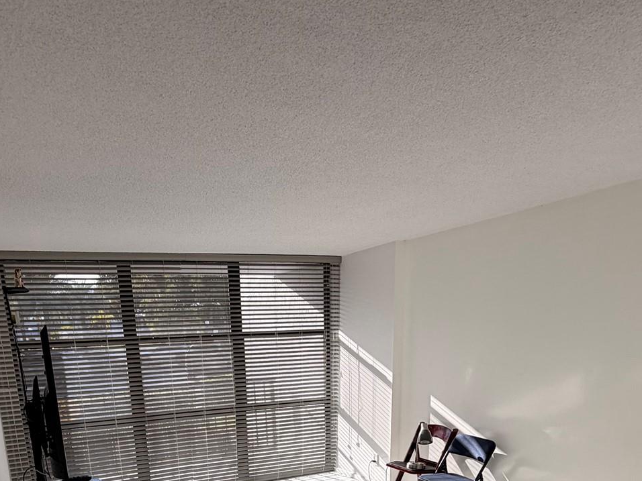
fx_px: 556
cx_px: 266
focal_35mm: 30
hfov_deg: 59.6
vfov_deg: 40.9
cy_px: 481
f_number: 2.2
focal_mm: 2.22
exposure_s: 1/120
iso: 20
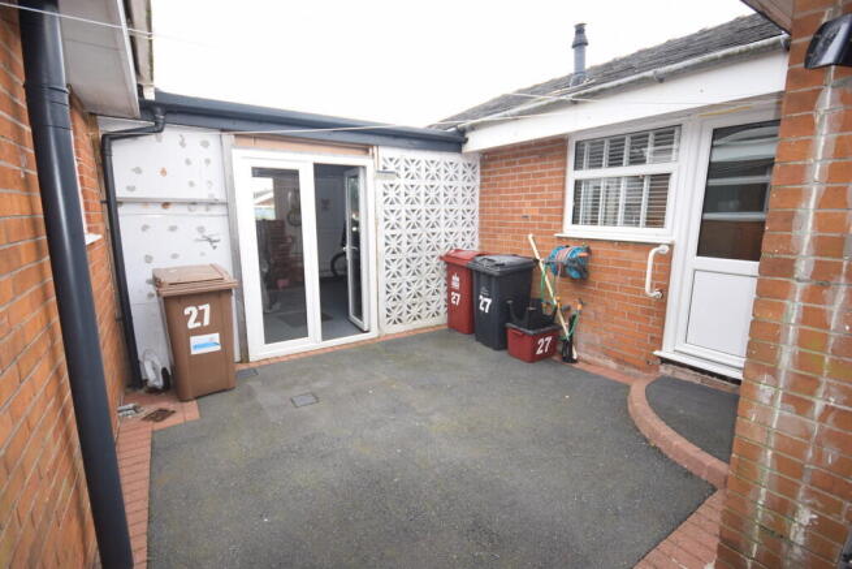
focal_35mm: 16
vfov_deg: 72.1
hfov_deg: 95.0
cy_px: 284
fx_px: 391
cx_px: 426
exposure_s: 1/125
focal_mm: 11
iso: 360
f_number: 5.6
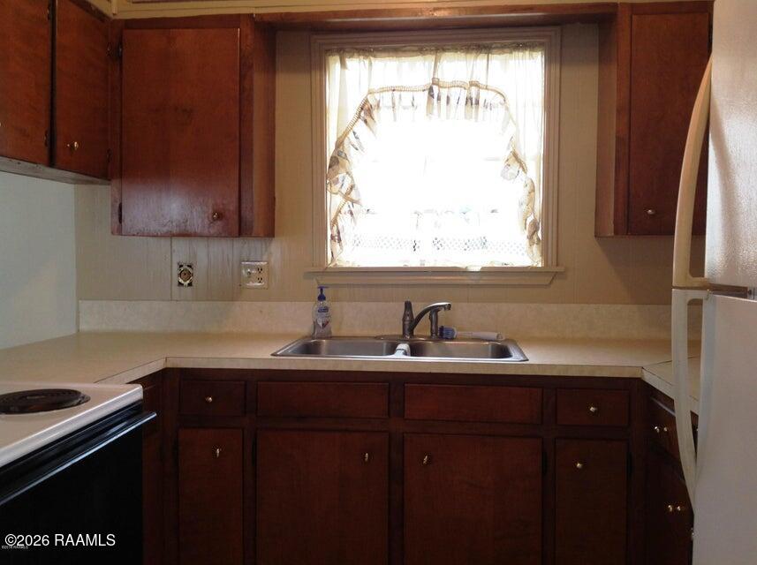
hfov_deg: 52.7
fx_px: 764
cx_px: 378
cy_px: 282
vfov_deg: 40.6
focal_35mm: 35
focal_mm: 4.28
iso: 50
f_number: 2.4
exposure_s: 1/15
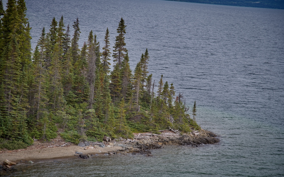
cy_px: 93
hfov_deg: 17.0
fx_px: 952
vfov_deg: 10.7
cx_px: 142
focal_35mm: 123
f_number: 5.6
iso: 100
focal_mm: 120
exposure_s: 1/250
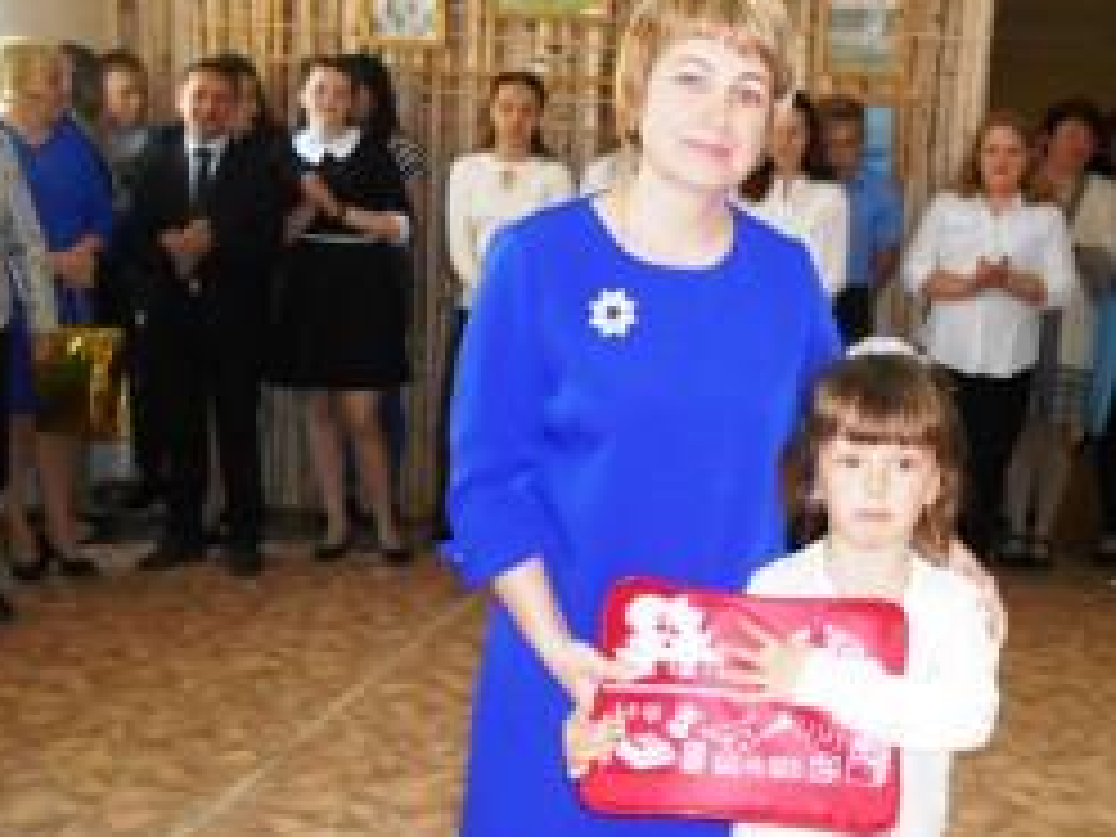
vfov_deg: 30.8
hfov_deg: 39.4
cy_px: 504
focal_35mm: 47
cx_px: 832
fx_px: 1515
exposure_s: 1/25
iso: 400
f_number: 3.2
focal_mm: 4.6
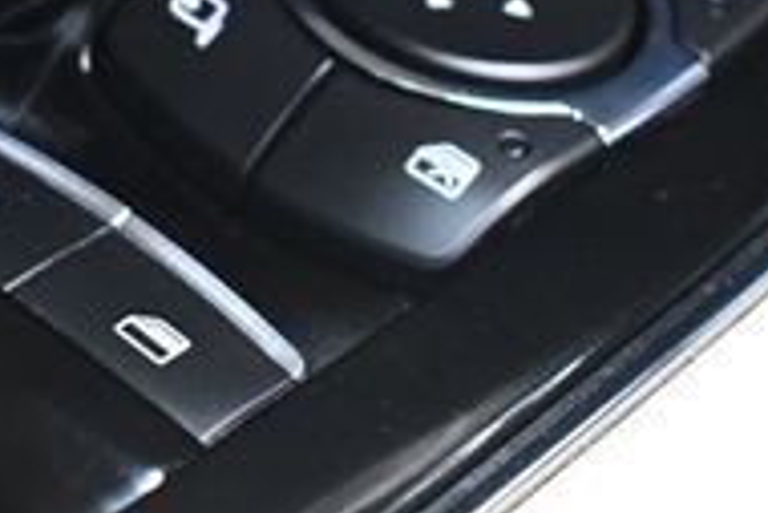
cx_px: 117
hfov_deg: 10.1
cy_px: 226
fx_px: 4312
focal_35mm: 202
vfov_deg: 6.8
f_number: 4.8
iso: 3200
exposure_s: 1/80
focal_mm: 40
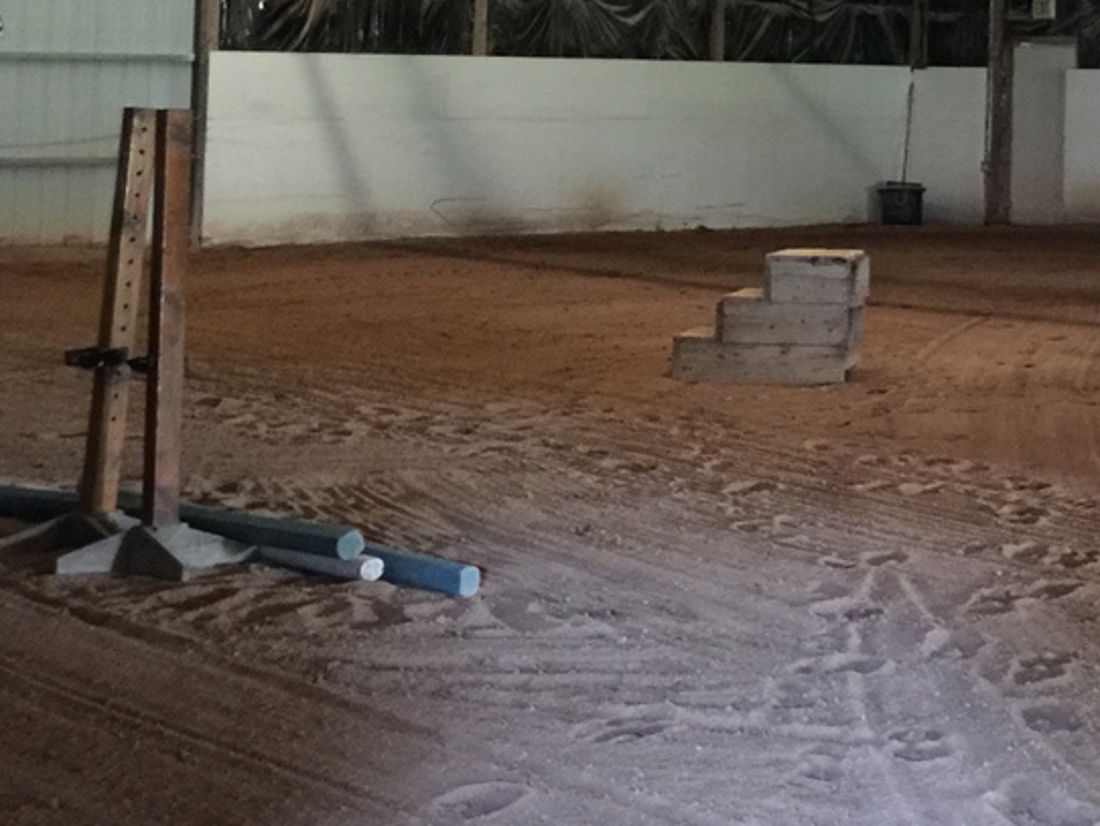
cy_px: -65
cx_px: 1135
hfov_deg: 24.1
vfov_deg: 18.5
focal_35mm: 77
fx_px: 2448
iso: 125
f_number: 2.2
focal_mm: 4.15
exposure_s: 1/4
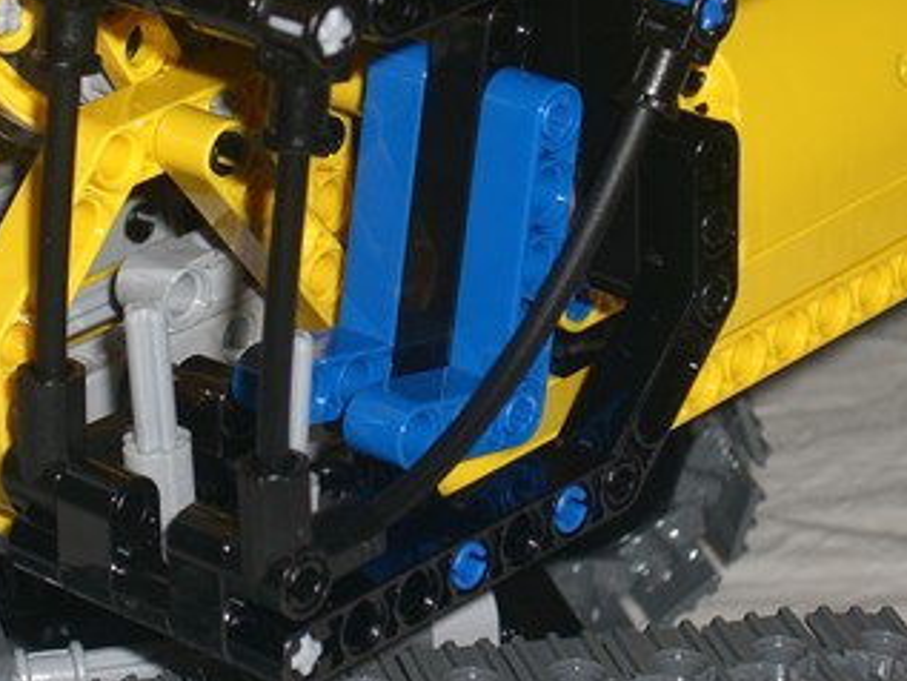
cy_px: 216
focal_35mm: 180
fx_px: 4718
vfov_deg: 8.2
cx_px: 340
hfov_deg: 11.0
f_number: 5.4
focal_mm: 23.7
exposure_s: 1/60
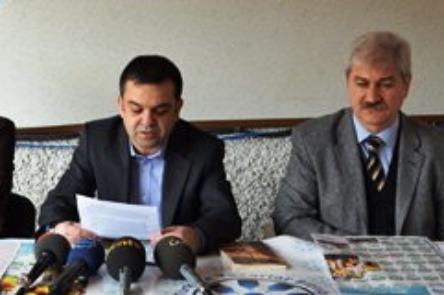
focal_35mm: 78
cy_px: 82
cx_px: 190
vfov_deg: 17.4
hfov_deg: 26.0
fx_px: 961
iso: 400
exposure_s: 1/125
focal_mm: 28
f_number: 5.6
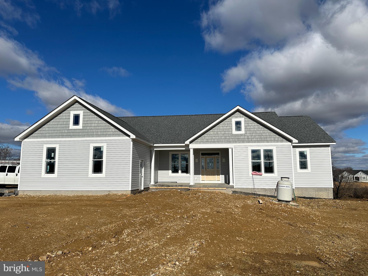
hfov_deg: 71.6
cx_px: 184
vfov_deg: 56.8
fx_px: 255
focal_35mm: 24
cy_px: 138
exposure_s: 1/13699
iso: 80
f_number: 1.78
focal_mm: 6.86
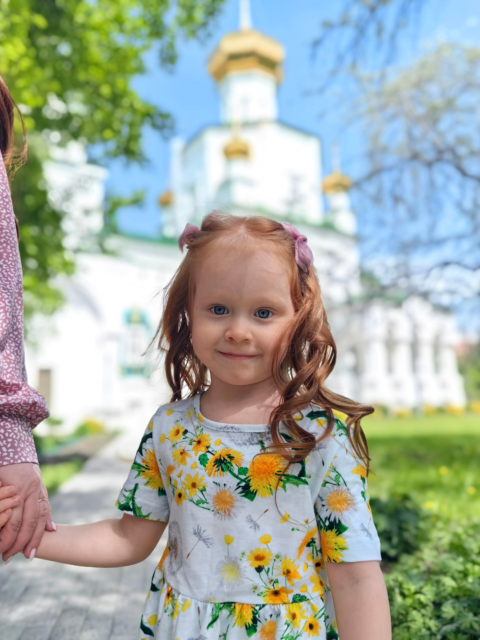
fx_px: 499
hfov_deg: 51.4
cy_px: 320
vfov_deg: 65.3
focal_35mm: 27
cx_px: 240
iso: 50
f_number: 1.4
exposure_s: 1/3891
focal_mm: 6.35
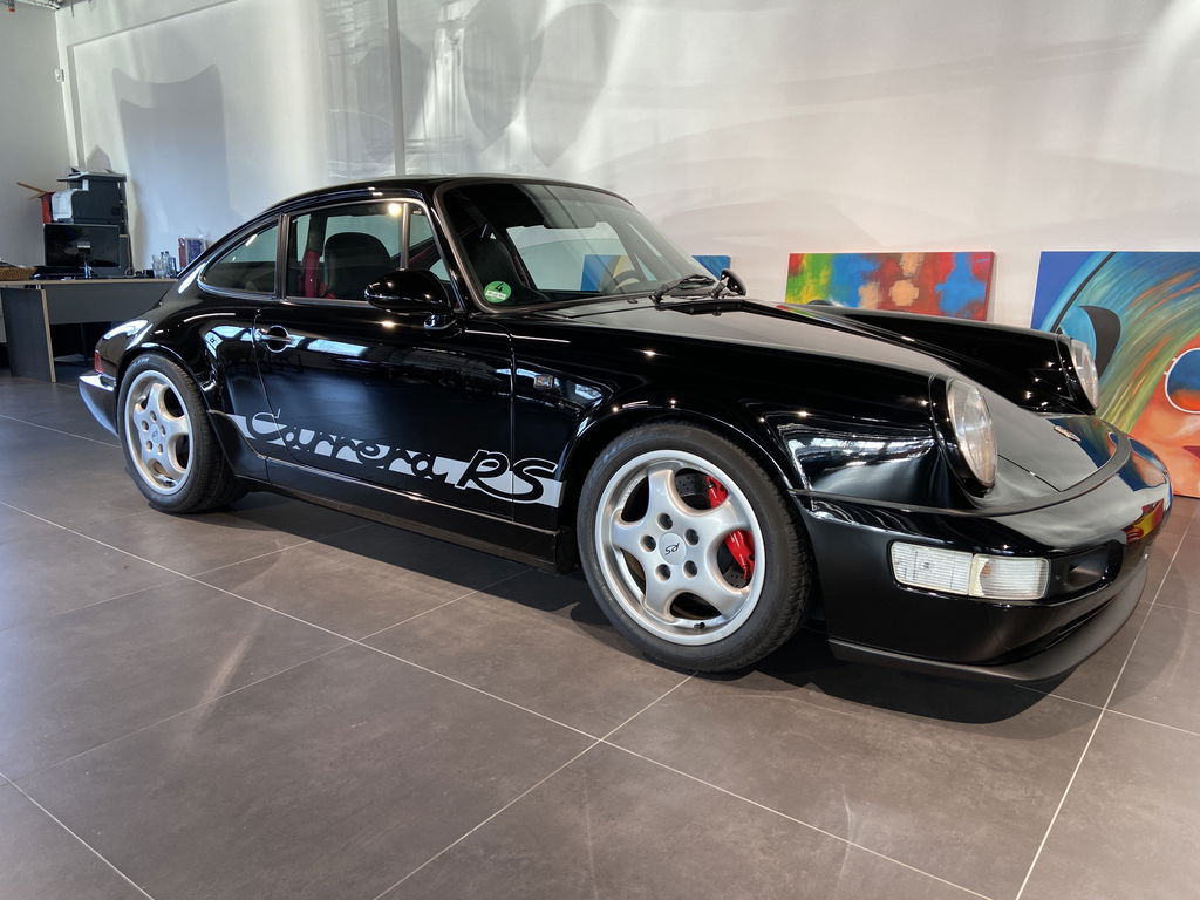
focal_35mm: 26
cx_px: 600
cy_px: 450
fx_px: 901
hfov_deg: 67.3
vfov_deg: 53.1
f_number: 1.8
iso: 100
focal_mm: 4.25
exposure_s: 1/100
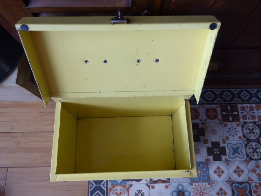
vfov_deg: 51.4
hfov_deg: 65.3
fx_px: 204
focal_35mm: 27
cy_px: 98
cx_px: 130
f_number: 3.4
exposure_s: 1/60
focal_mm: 4.7
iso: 200
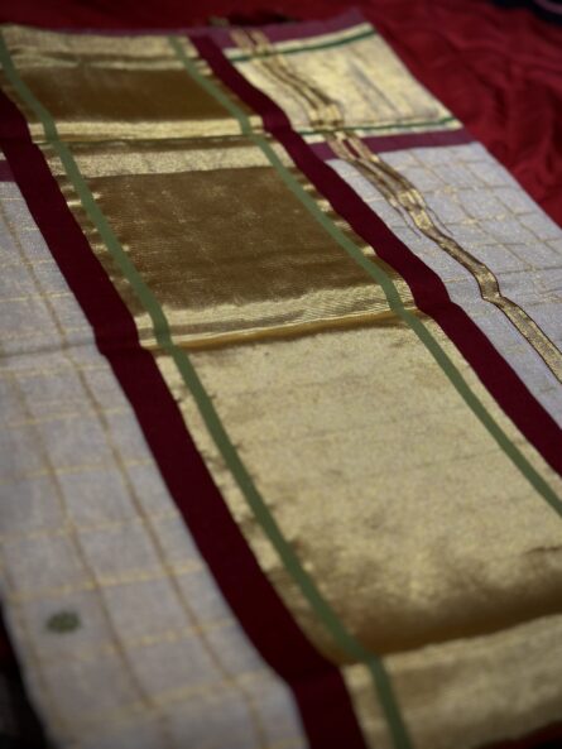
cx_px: 281
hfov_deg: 30.3
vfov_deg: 39.6
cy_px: 374
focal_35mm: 48
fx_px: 1039
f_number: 1.78
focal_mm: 6.86
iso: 125
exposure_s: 1/60
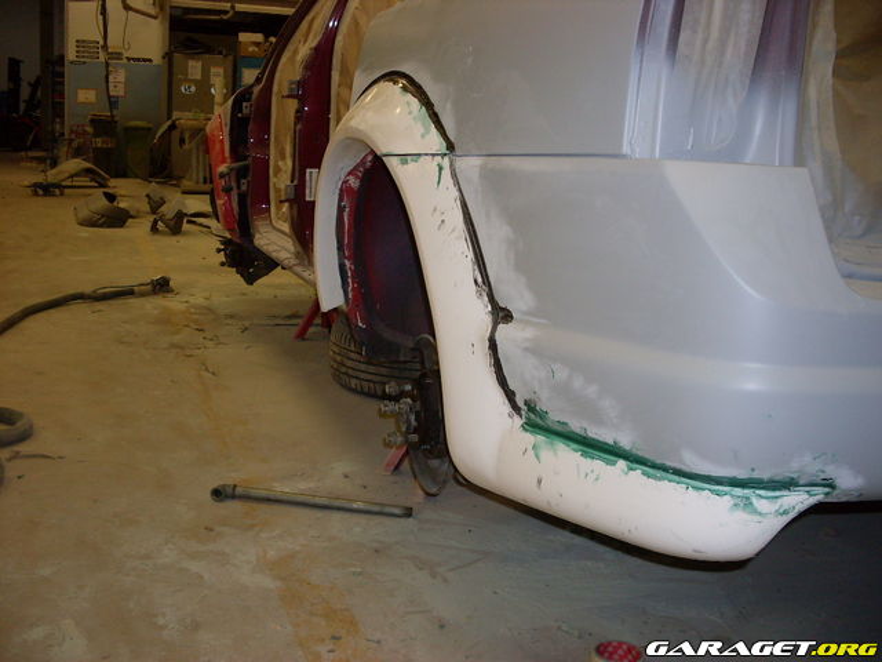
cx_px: 441
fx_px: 968
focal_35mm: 38
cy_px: 331
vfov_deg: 37.7
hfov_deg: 49.0
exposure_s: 1/45
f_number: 2.8
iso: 100
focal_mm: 6.3
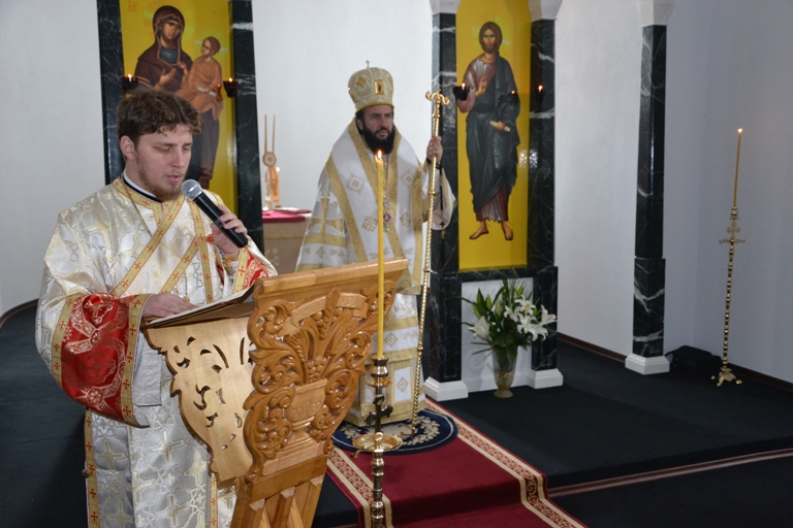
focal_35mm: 38
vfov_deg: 35.5
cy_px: 264
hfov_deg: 51.3
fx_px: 826
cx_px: 396
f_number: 4
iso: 1400
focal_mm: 25
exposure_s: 1/60
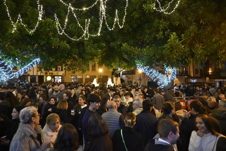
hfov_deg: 73.7
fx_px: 151
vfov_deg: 53.1
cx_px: 113
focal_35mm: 24
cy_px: 76
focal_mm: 16
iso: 5000
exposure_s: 1/125
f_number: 4
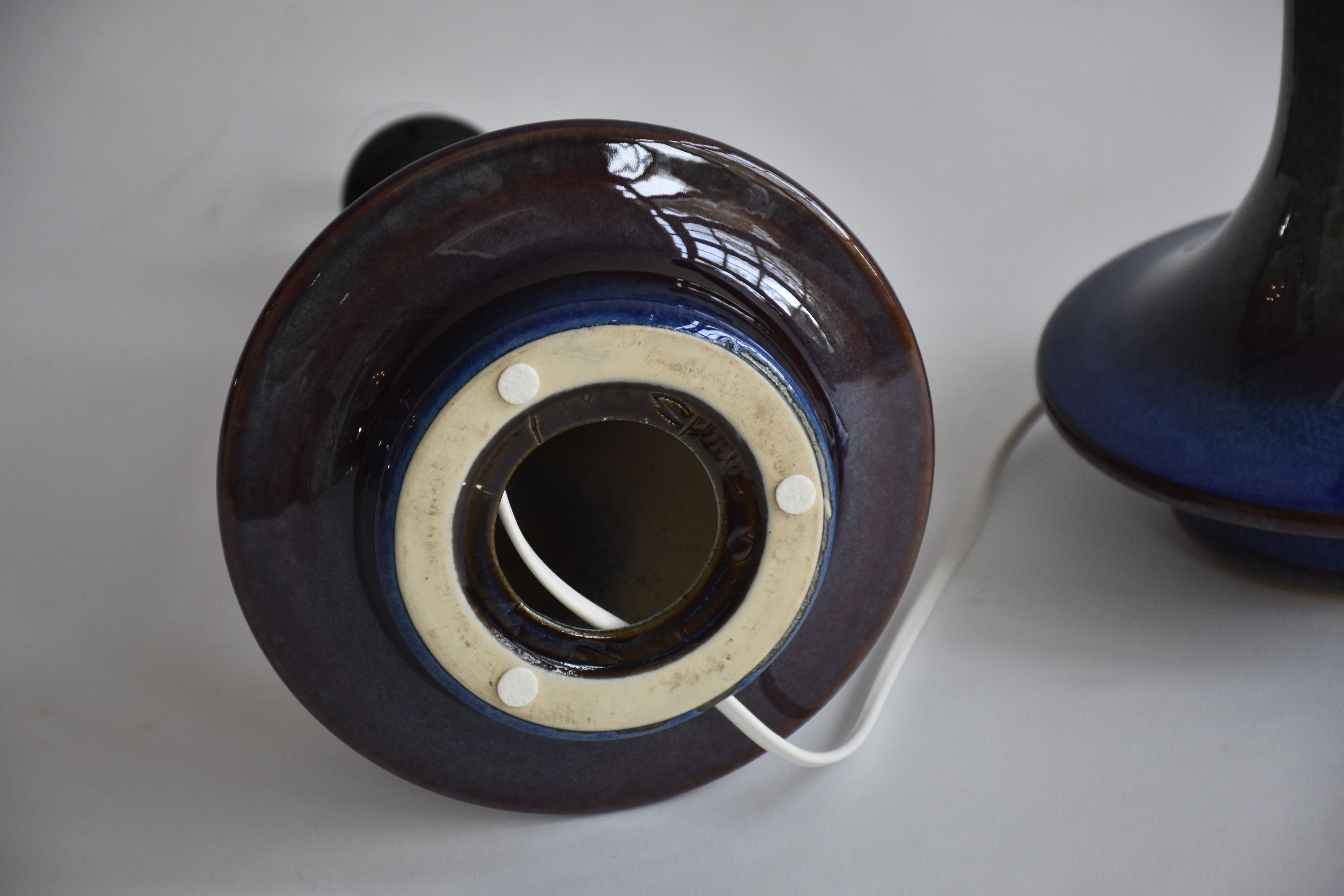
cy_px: 448
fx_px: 5040
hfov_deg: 15.2
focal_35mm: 135
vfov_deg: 10.2
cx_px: 672
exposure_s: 1/160
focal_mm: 90
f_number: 5.3
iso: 1000
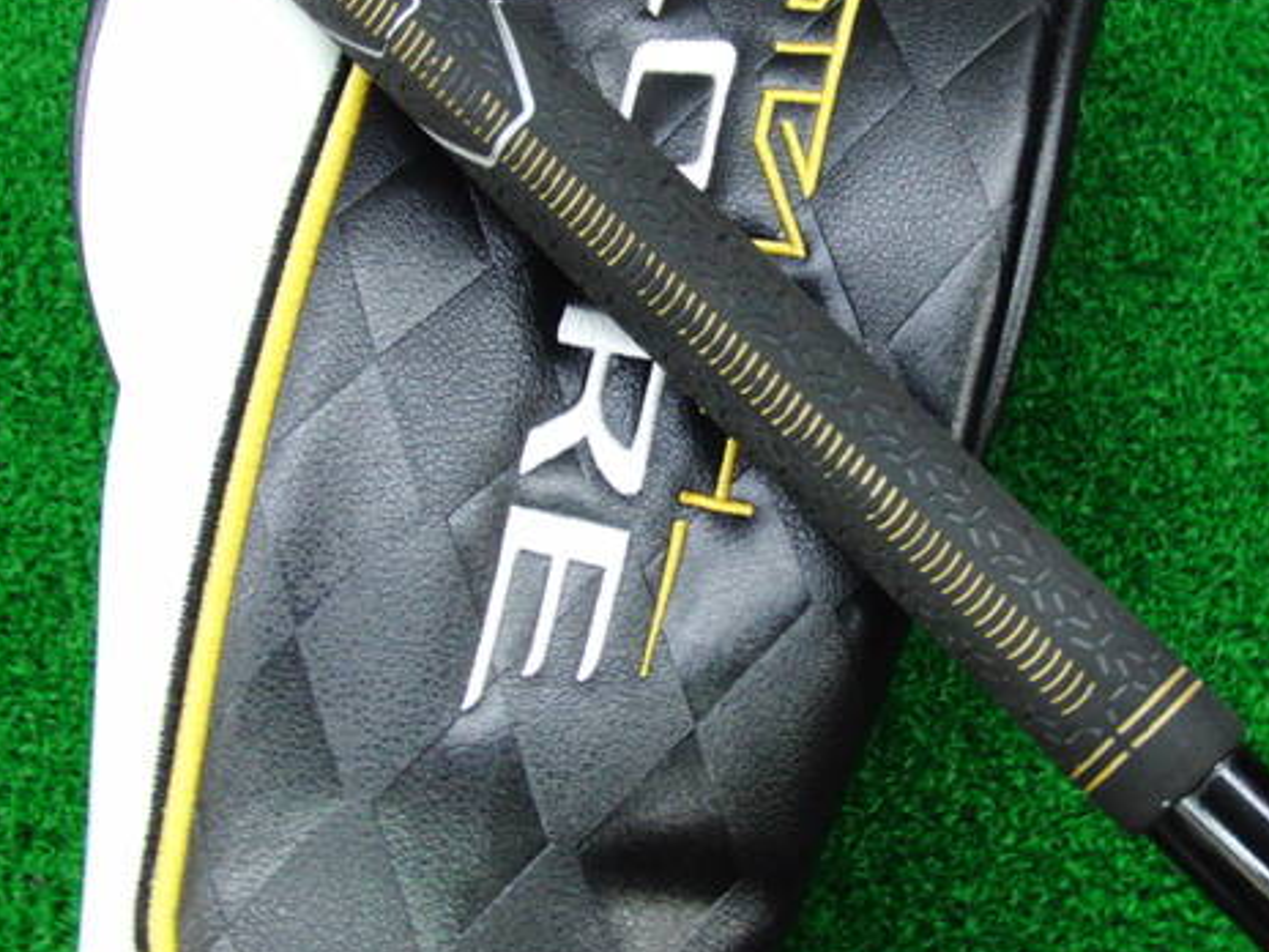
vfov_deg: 28.6
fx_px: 1870
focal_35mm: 51
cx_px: 799
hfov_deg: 37.3
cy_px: 440
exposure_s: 1/30
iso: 400
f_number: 3.6
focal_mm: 6.42
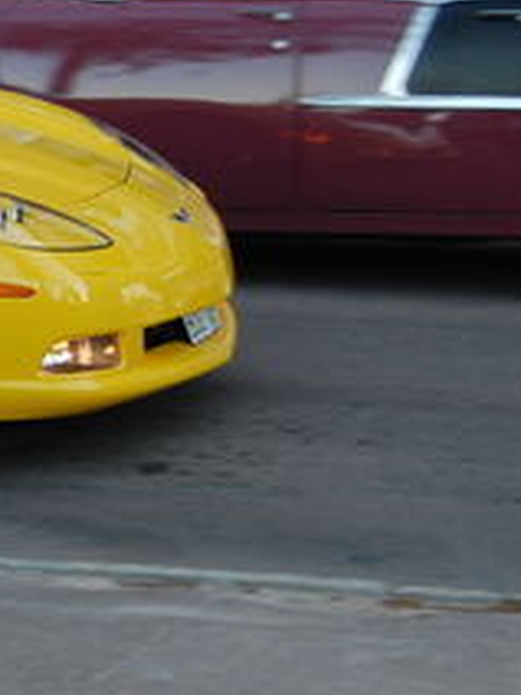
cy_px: 161
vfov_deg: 13.3
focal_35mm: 148
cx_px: -455
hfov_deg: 9.5
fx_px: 2970
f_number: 5
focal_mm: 34
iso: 400
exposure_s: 1/100
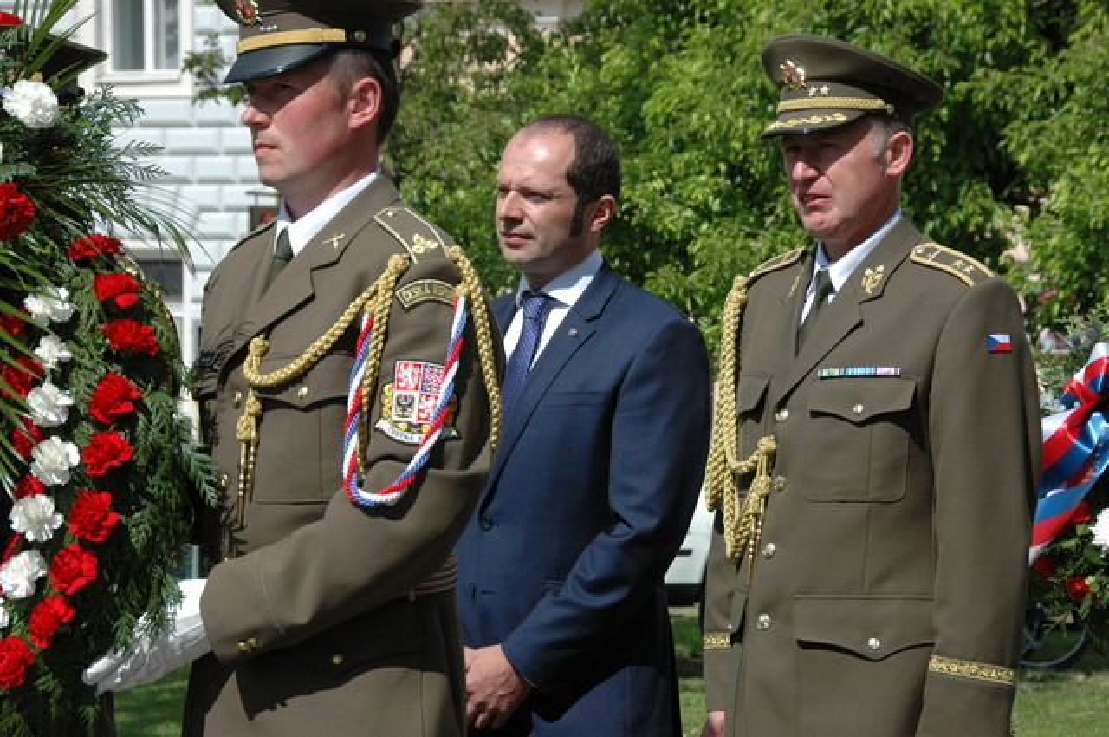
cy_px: 368
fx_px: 3461
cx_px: 554
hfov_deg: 18.2
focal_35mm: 112
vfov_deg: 12.1
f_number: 9
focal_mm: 75
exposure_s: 1/1250
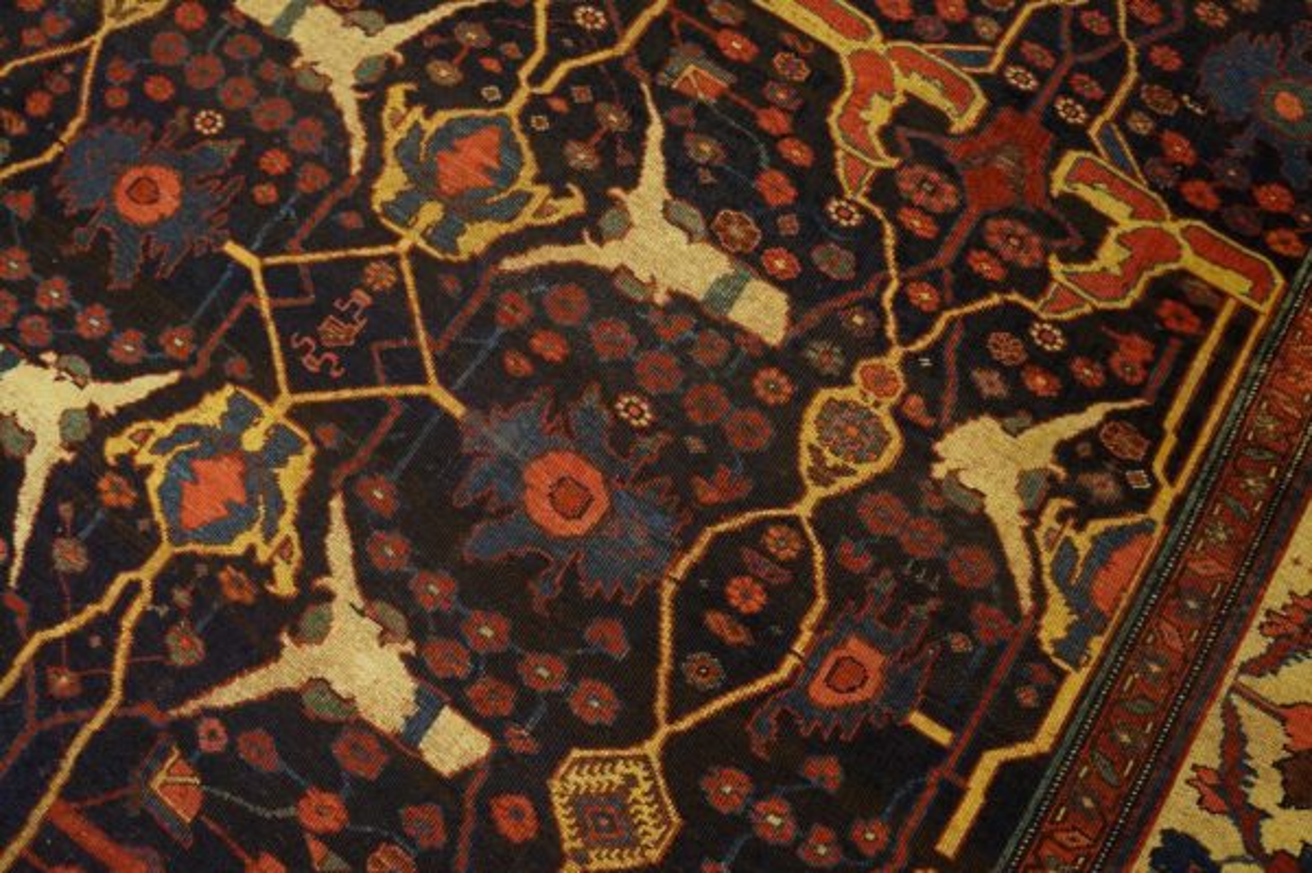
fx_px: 983
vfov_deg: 47.9
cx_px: 656
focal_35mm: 27
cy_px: 436
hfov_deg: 67.4
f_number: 4
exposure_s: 1/60
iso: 2000
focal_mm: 18
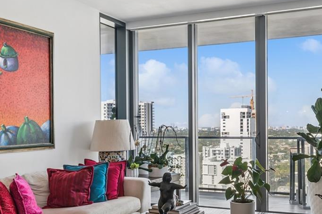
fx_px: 366
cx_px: 227
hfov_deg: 46.4
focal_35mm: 41
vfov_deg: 32.6
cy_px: 124
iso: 320
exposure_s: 1/30
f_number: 10
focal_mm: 17.4
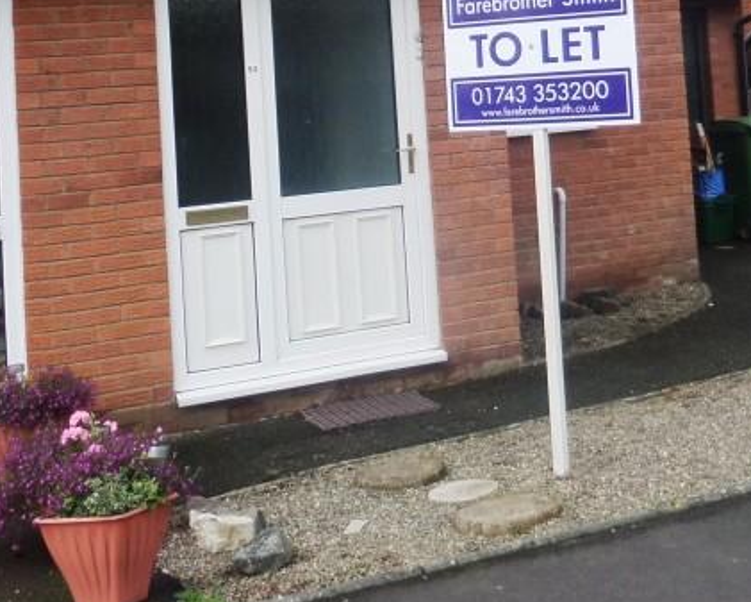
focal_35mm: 57
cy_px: -34
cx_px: 519
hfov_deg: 32.6
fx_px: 1267
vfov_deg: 25.1
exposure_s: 1/500
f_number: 3.2
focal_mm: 4
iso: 80
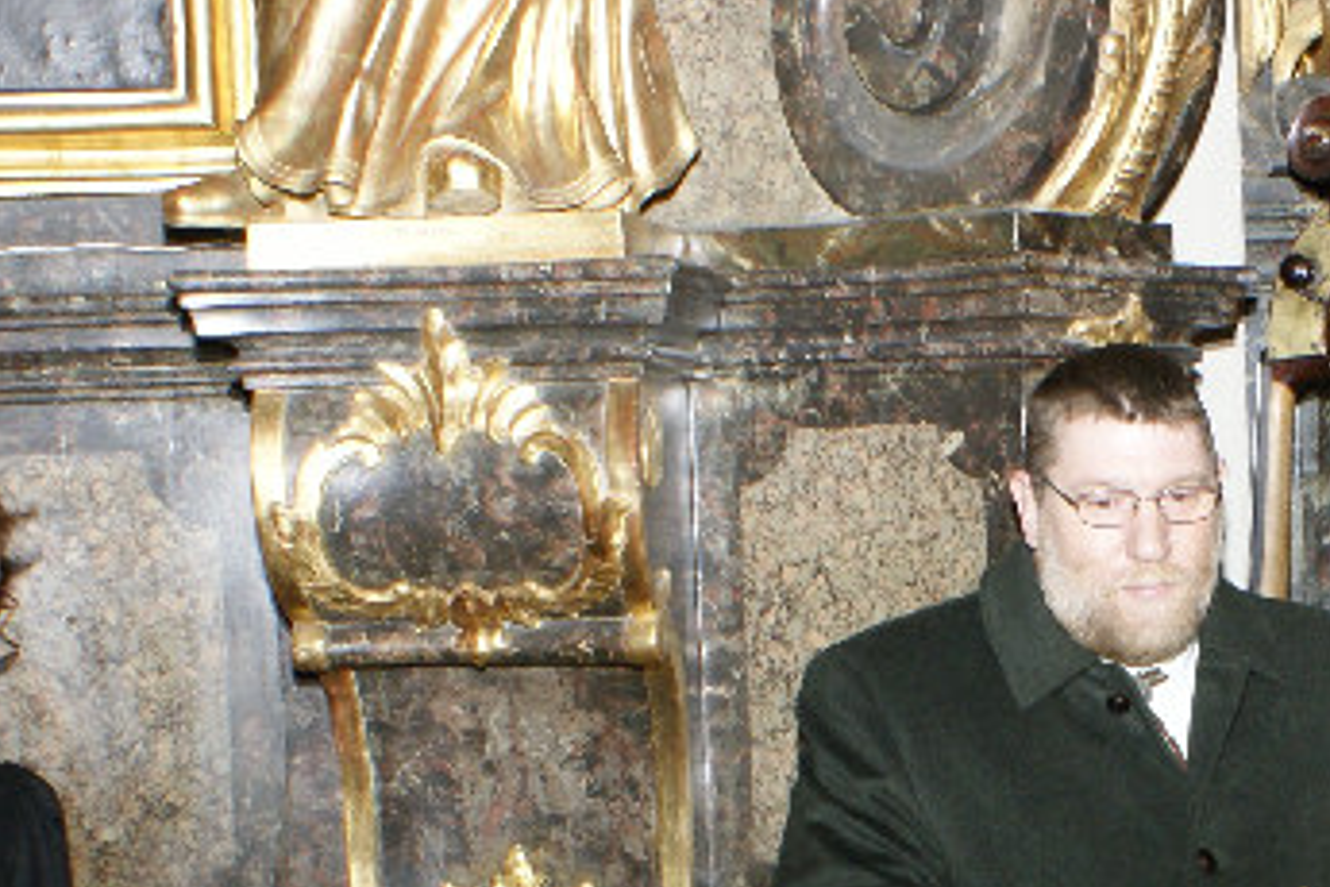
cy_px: 947
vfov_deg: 14.3
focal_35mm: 94
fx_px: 3473
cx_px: 1280
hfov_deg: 21.1
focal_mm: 18
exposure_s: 1/60
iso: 400
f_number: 5.6
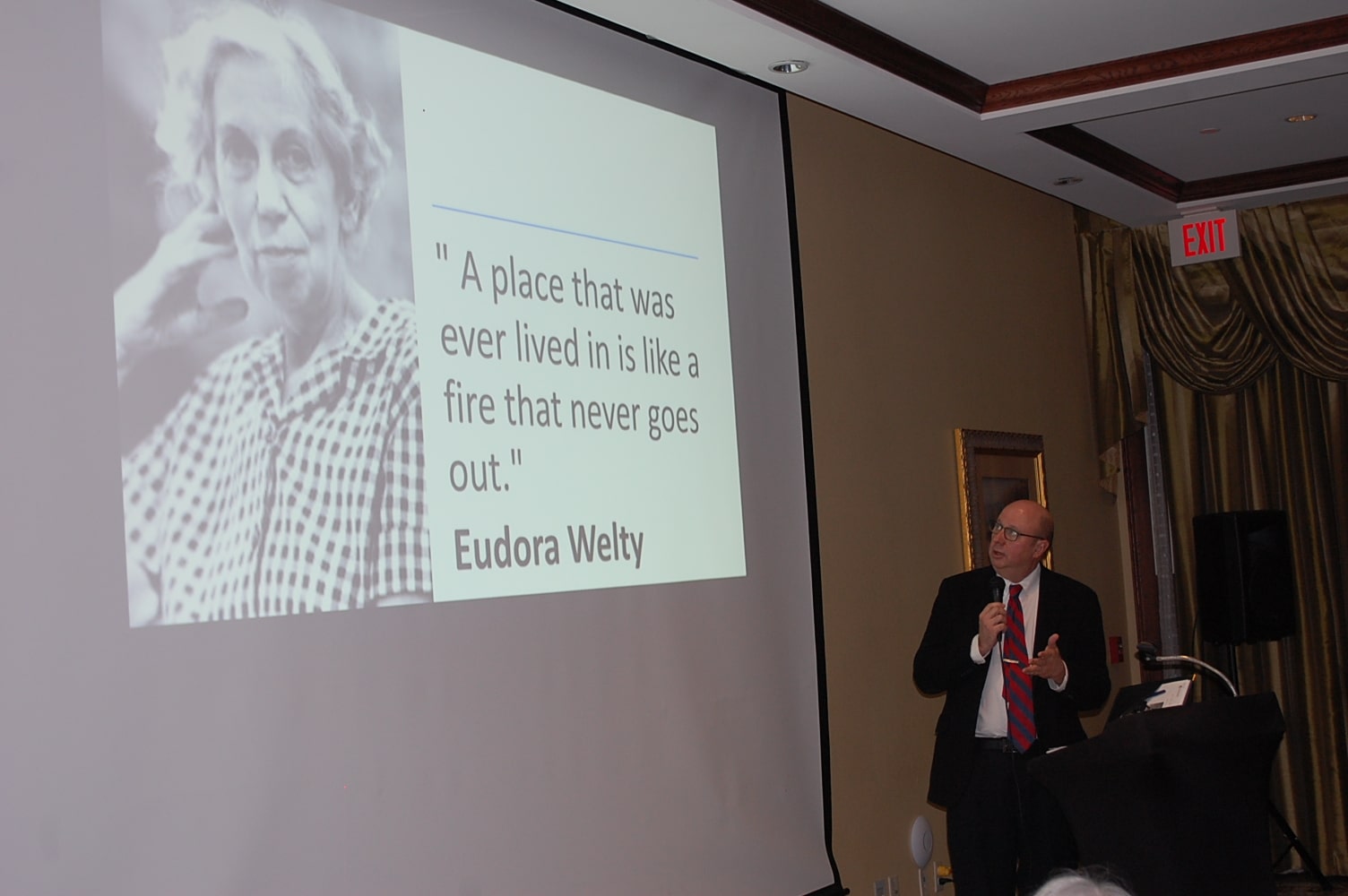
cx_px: 674
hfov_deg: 38.9
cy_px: 448
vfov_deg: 26.4
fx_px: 1908
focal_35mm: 51
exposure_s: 1/60
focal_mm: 34
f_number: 5
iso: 400
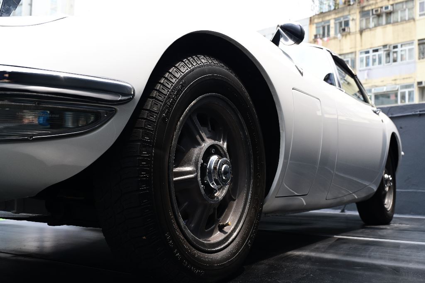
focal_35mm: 39
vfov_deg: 34.2
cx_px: 212
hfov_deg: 49.5
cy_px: 142
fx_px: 460
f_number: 8
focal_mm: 39
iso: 250
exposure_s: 1/200
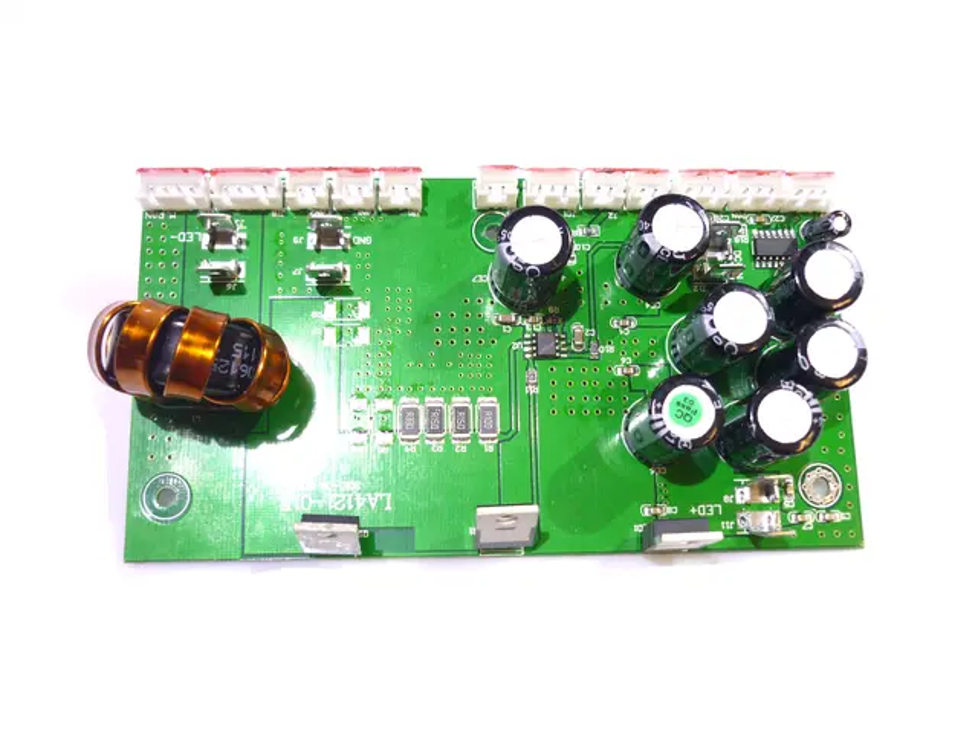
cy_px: 366
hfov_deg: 55.4
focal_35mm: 33
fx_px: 932
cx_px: 489
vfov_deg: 42.9
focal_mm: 5.5
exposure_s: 1/50
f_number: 2.8
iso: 80
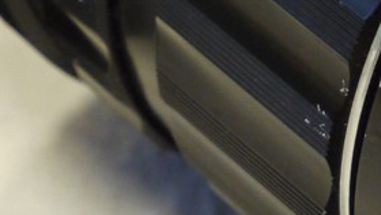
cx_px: 380
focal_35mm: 365
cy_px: -96
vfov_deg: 3.3
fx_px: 3688
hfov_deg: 5.9
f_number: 7.1
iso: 800
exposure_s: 1/25
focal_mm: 39
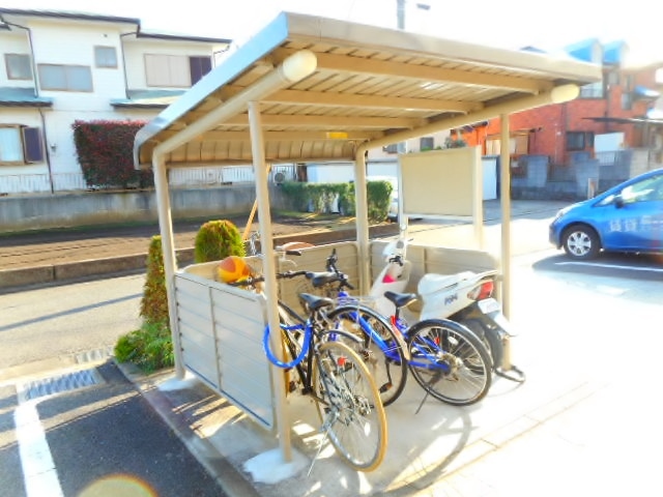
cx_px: 332
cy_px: 248
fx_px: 479
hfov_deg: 69.4
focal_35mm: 25
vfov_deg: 54.9
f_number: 3.7
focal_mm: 4.5
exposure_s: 1/80
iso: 80
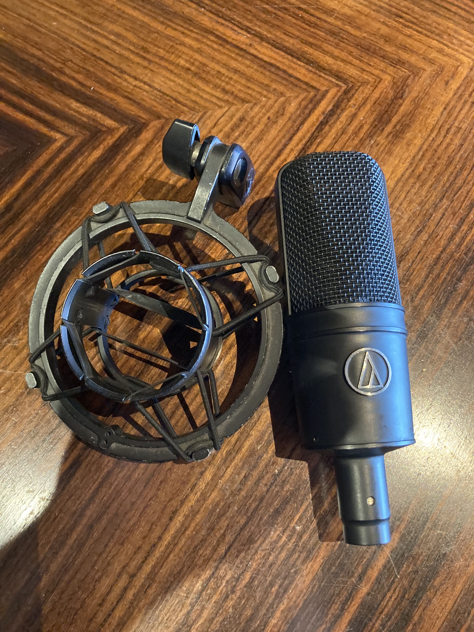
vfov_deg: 63.4
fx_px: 511
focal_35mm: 28
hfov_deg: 49.7
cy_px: 316
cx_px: 237
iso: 500
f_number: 1.8
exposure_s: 1/25
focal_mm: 3.99
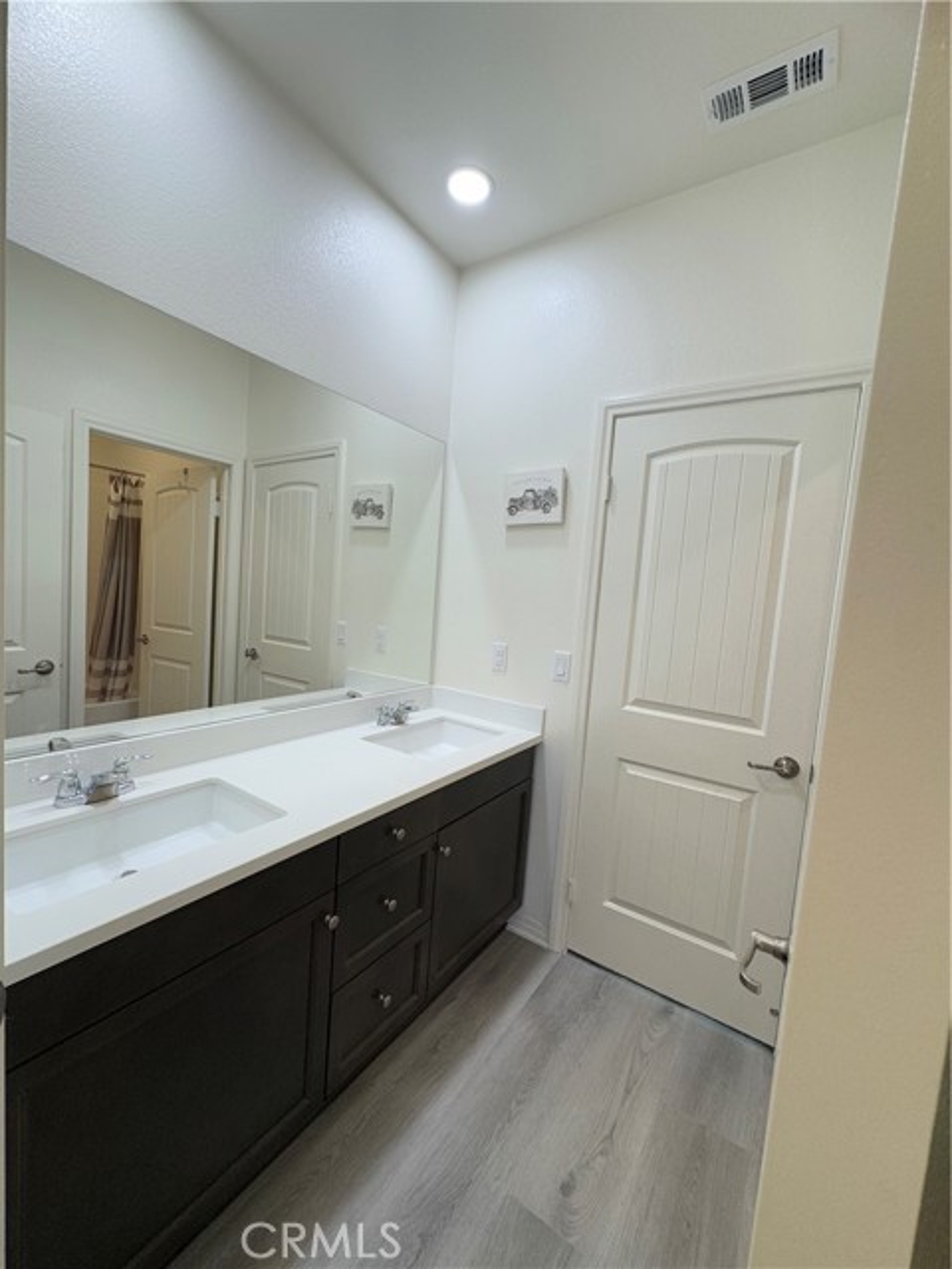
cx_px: 476
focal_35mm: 14
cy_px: 634
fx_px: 513
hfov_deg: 85.7
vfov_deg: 102.1
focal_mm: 2.22
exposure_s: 1/120
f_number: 2.2
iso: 125
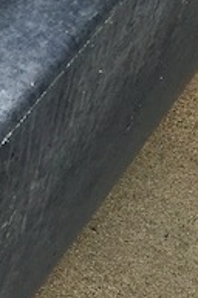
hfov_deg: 8.6
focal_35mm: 157
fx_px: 1295
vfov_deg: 11.4
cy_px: -357
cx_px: -68
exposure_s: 1/221
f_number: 2.2
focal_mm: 4.15
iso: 32
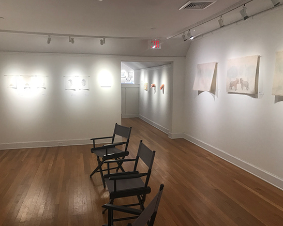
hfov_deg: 58.8
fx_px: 251
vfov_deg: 48.5
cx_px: 142
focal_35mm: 30
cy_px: 113
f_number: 1.8
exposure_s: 1/40
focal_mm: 3.99
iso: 32
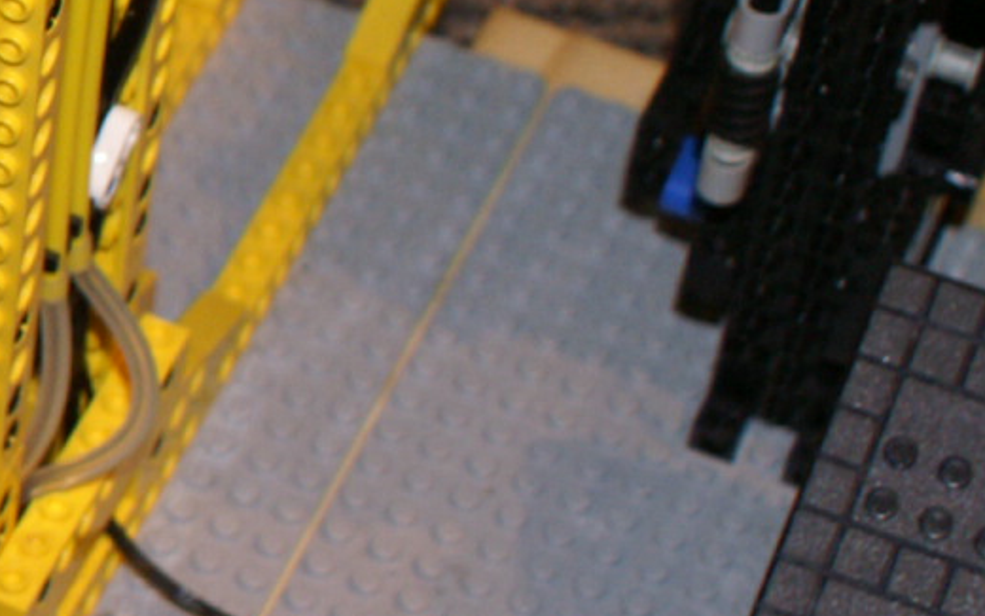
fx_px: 4617
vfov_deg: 7.6
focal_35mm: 172
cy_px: -30
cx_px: -860
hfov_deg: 11.2
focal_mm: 26
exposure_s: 1/60
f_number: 4.5
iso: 400
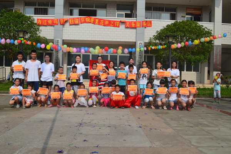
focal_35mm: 33
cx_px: 116
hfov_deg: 57.2
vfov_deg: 40.0
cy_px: 77
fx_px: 212
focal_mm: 22
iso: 200
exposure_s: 1/400
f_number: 11
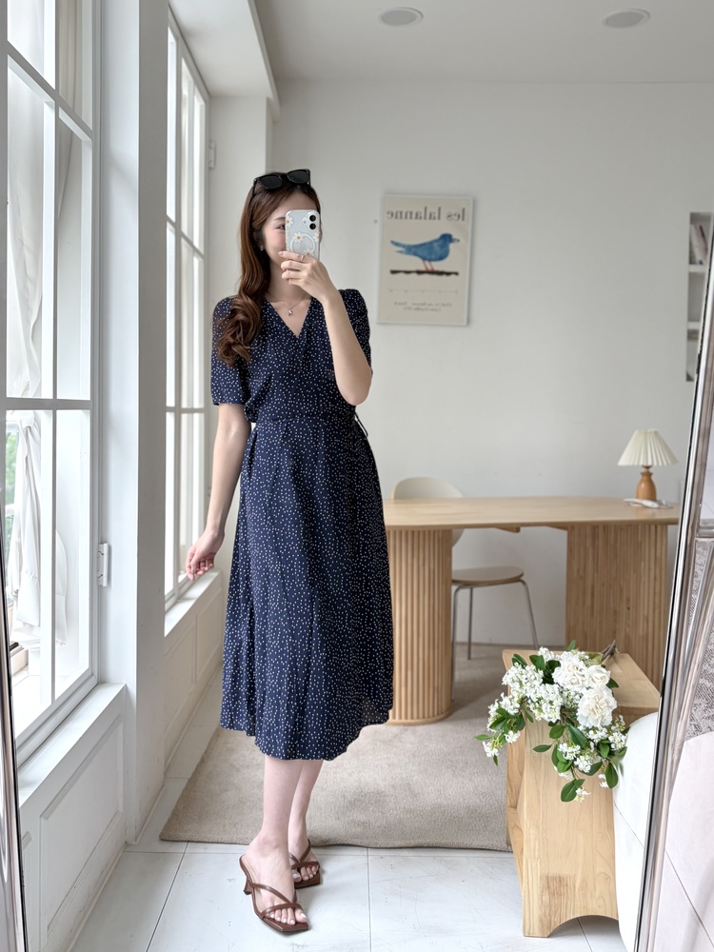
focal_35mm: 26
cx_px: 357
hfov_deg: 53.1
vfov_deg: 67.3
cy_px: 476
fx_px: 715
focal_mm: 5.96
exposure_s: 1/120
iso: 50
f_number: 1.6
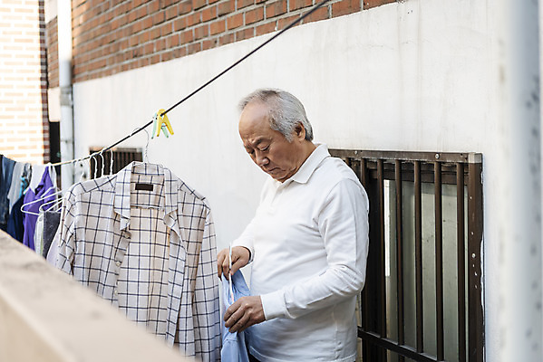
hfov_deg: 34.5
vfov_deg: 23.4
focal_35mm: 58
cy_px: 181
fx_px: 875
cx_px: 272
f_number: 2.8
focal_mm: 58
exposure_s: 1/200
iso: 80
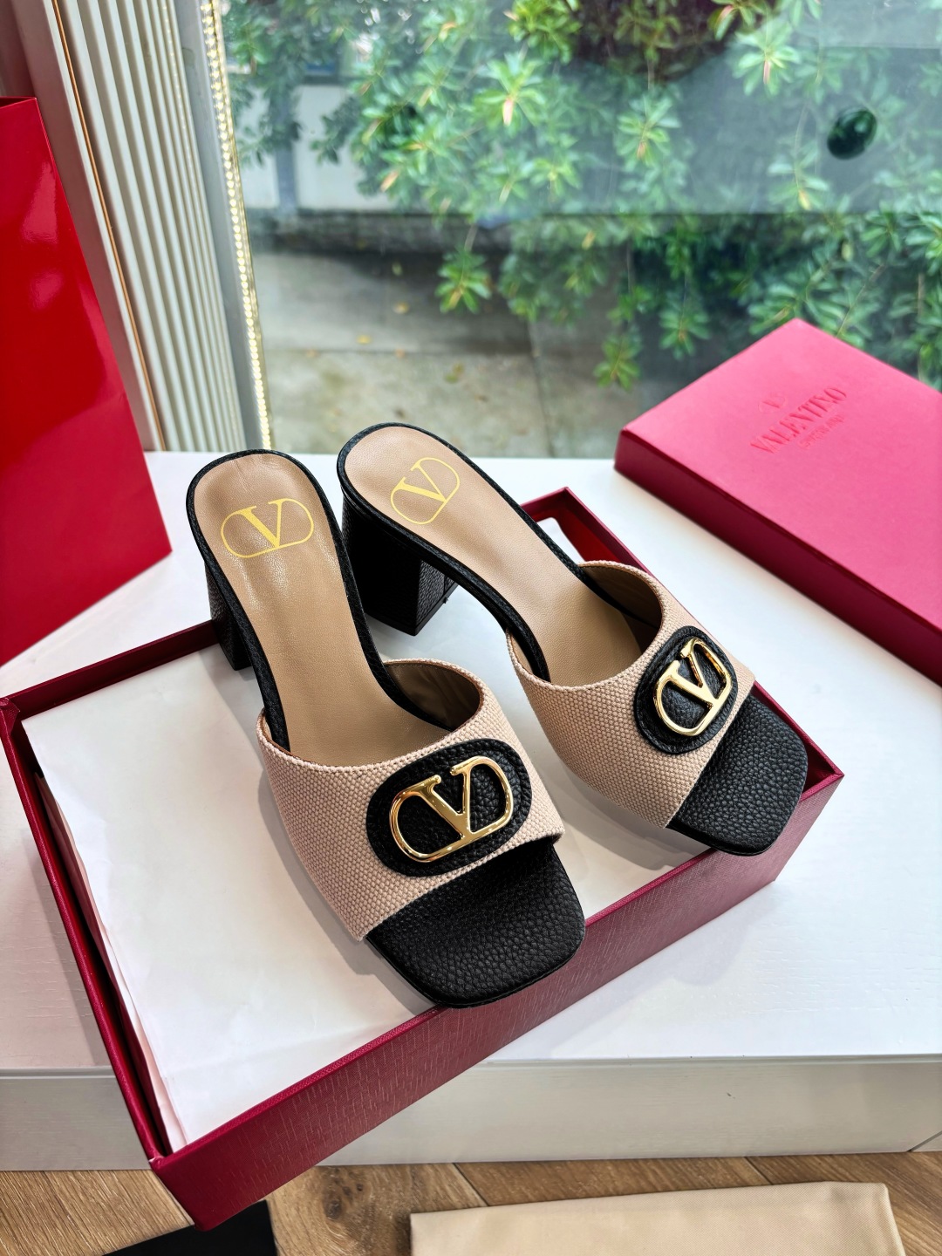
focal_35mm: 26
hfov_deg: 53.1
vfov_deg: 67.3
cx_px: 471
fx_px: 943
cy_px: 628
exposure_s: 1/405
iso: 50
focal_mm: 5.96
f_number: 1.6
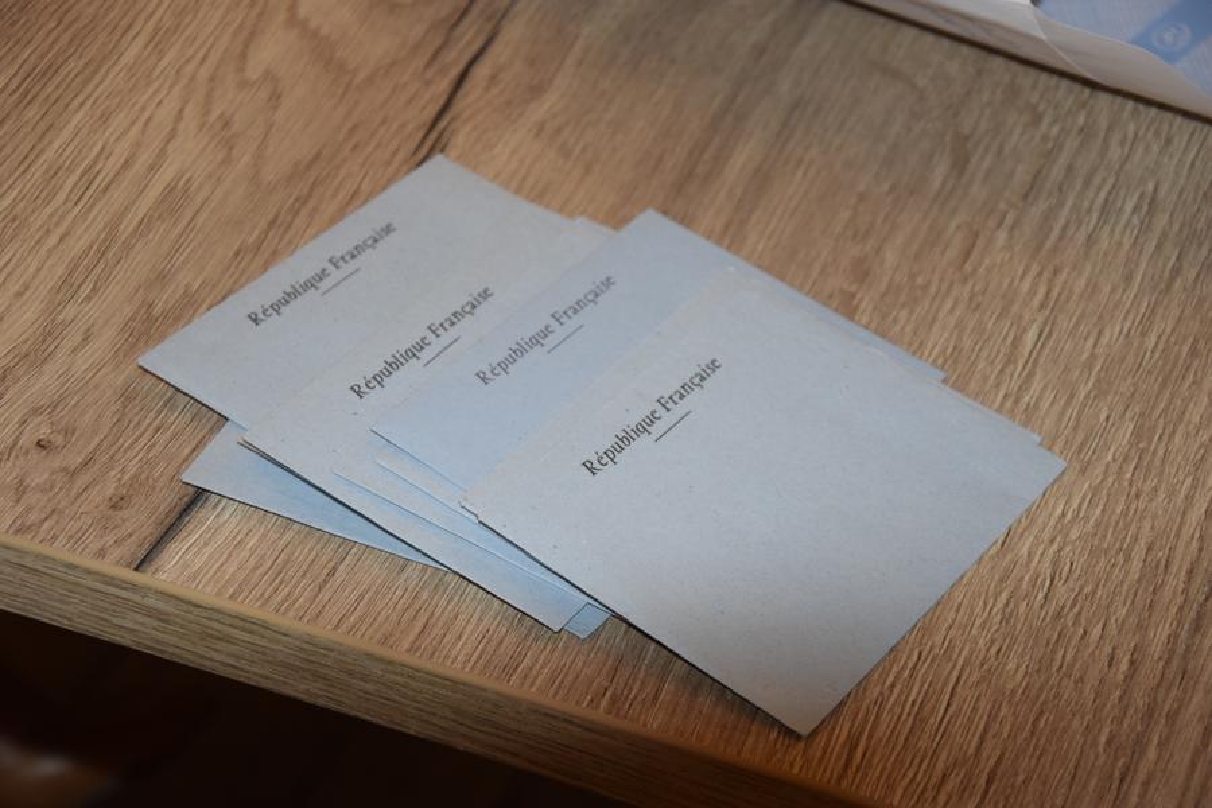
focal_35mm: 99
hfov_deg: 20.6
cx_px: 606
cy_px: 404
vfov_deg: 13.8
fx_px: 3333
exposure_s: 1/60
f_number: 5.3
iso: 1600
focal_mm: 66
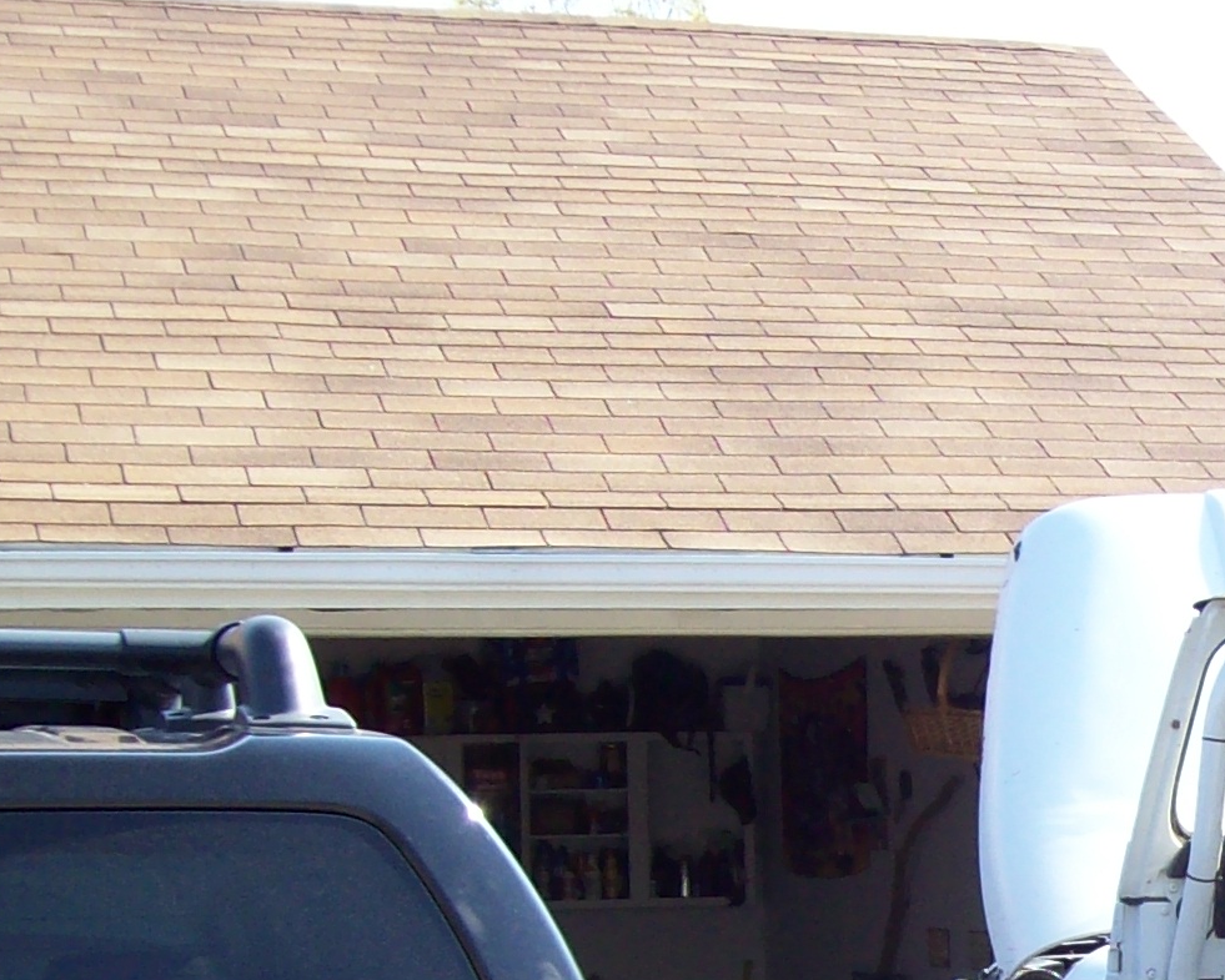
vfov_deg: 14.6
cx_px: 1522
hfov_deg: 17.8
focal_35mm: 102
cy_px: 1200
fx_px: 3698
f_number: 2.7
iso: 80
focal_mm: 6
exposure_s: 1/405
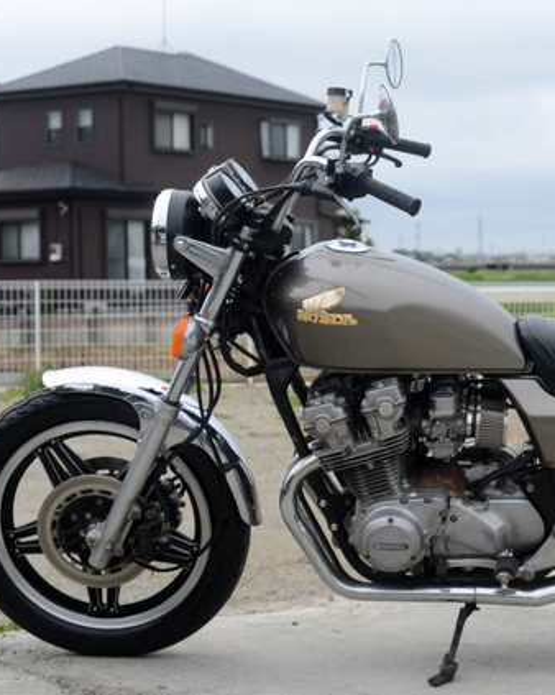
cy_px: 348
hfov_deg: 21.2
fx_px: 1459
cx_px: 476
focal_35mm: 71
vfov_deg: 26.8
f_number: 5.6
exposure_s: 1/125
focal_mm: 50
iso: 100
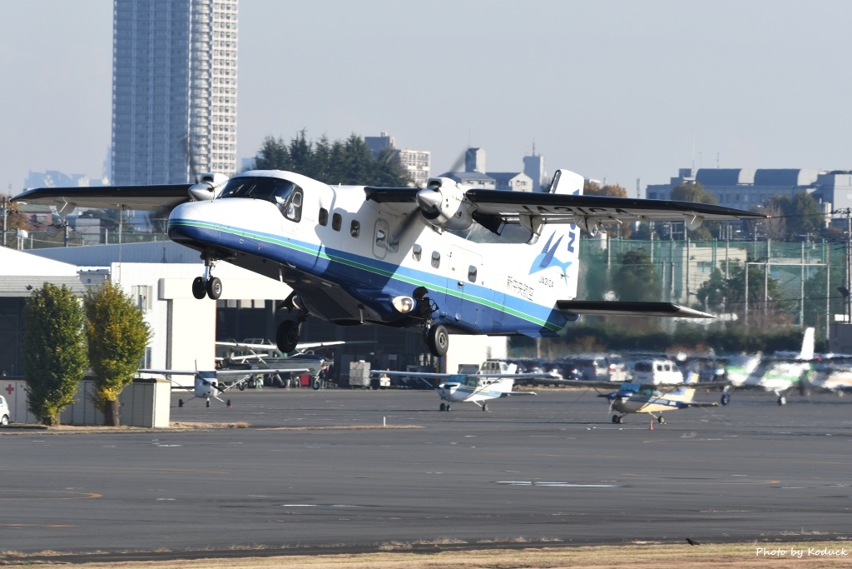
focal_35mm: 495
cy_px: 284
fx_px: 11716
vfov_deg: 2.8
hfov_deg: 4.2
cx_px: 426
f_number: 8
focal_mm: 330
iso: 400
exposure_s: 1/800
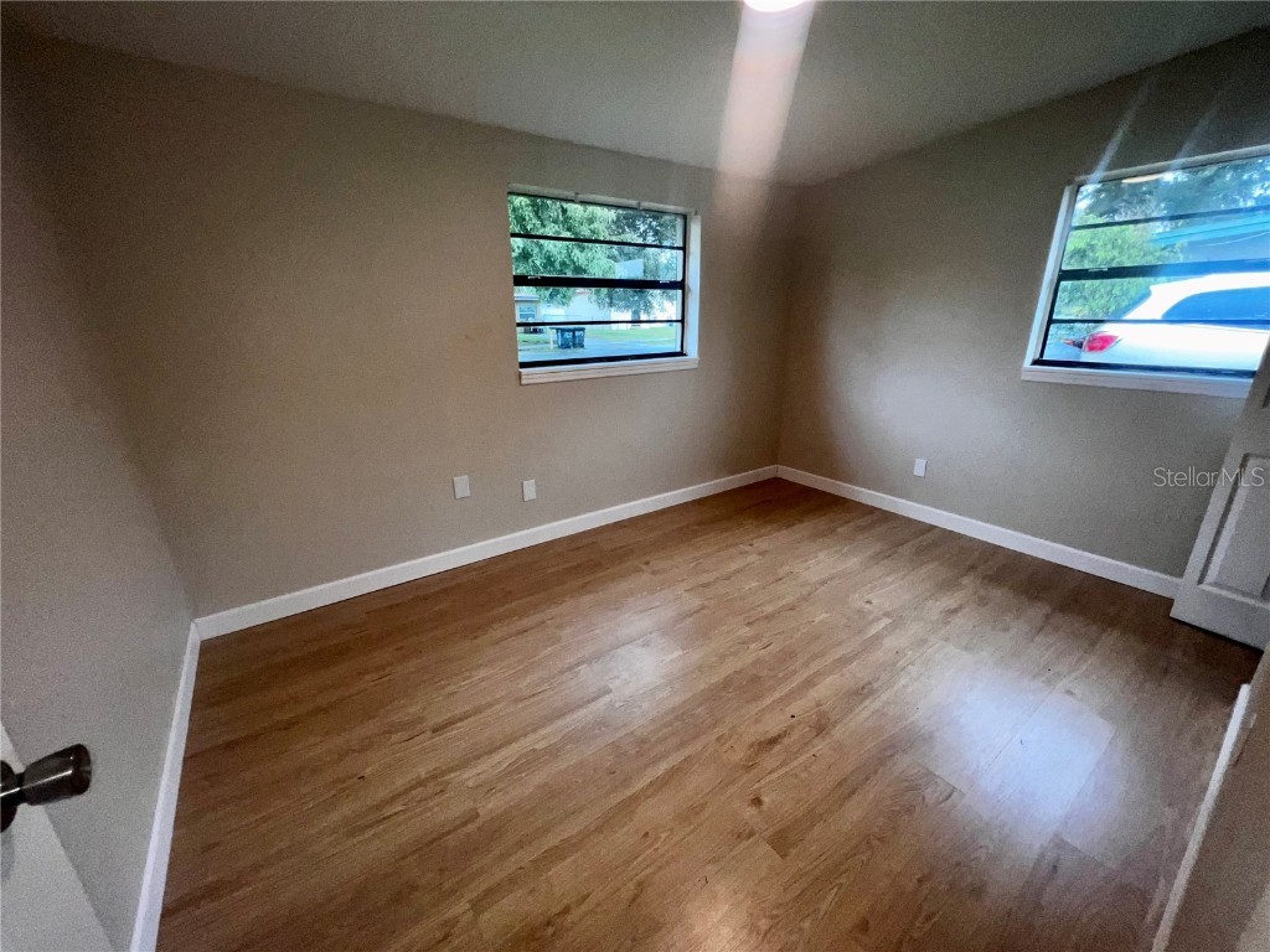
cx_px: 635
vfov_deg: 89.9
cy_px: 476
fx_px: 477
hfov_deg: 106.2
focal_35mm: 13
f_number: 1.8
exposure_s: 1/120
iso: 64
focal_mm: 1.57
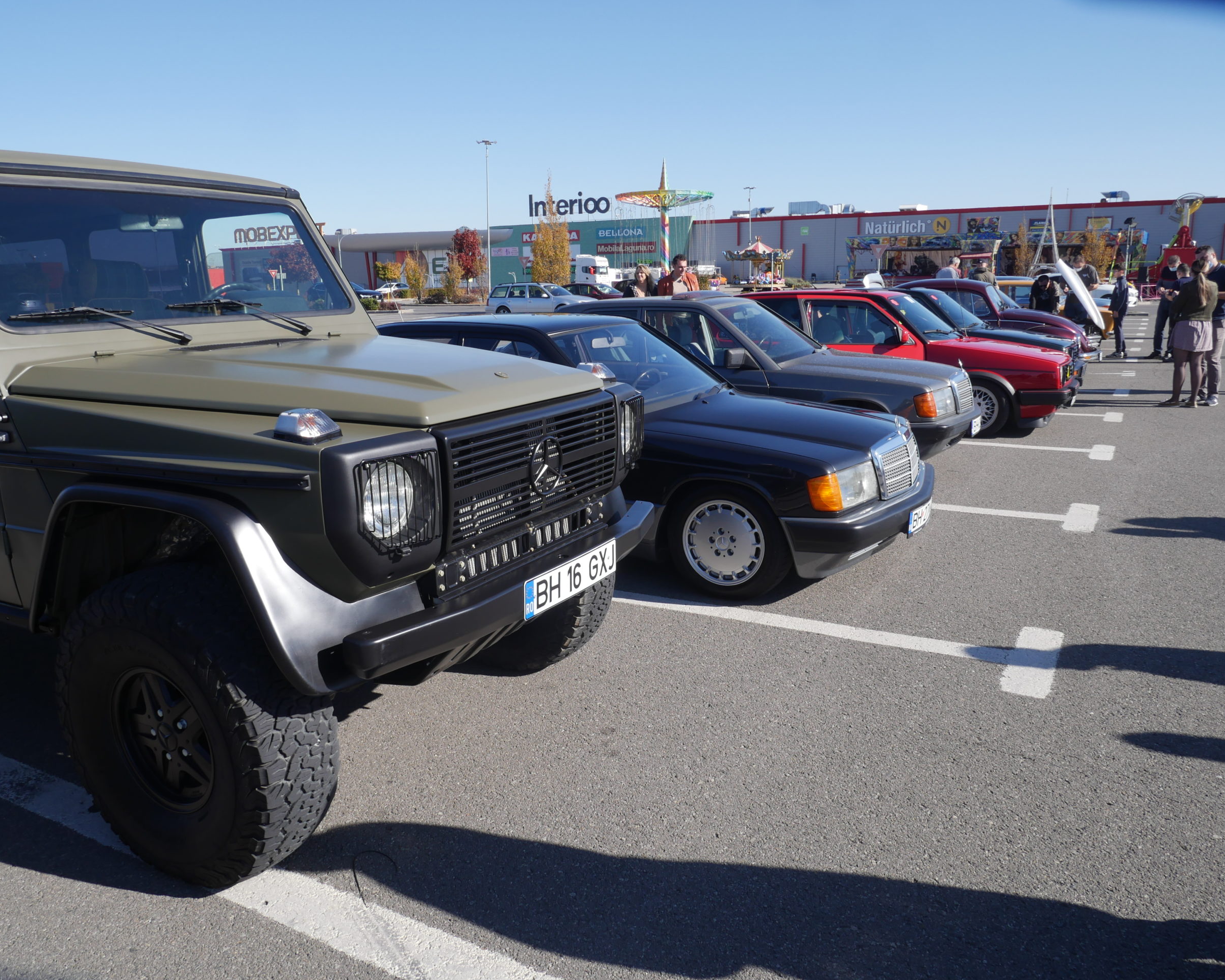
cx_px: 595
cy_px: 490
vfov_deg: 56.8
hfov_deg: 68.1
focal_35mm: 25
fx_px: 906
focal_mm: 12
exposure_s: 1/320
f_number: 7.1
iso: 200
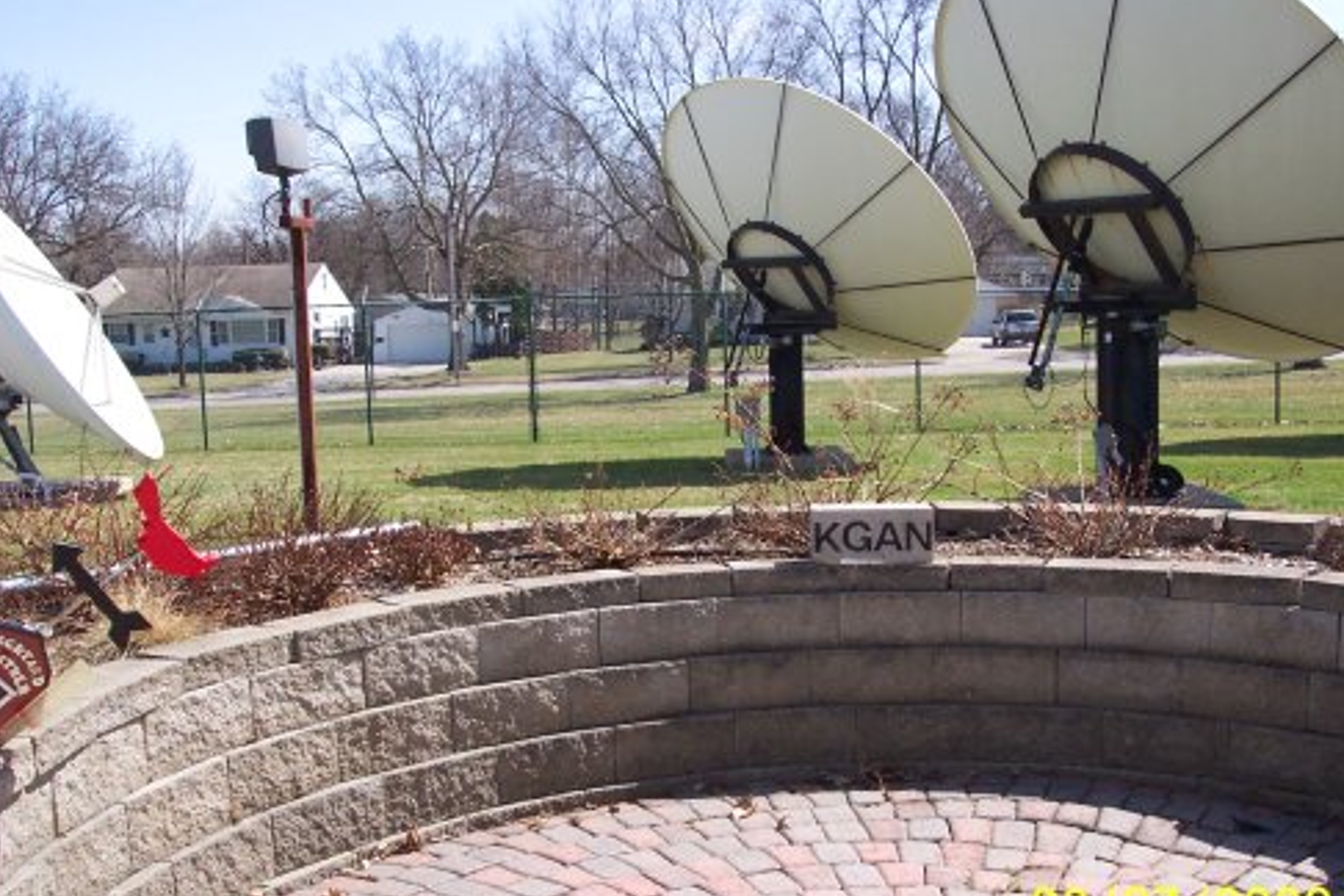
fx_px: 1605
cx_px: 736
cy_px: 485
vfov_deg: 31.2
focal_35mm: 43
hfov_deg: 45.4
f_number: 4.8
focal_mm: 8
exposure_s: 1/500
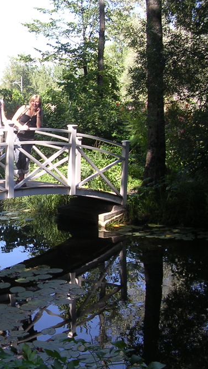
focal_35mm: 56
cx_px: -9
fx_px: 549
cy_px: 184
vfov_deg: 37.2
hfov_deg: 20.6
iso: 100
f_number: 2.8
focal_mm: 5.8
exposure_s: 1/199
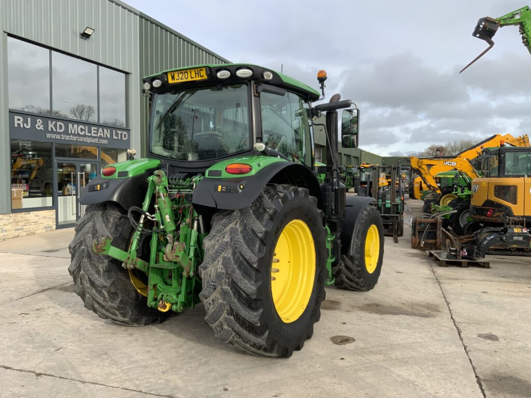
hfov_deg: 61.7
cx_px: 266
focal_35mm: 29
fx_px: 445
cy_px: 199
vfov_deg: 48.2
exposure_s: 1/709
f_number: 1.8
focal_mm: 3
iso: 16
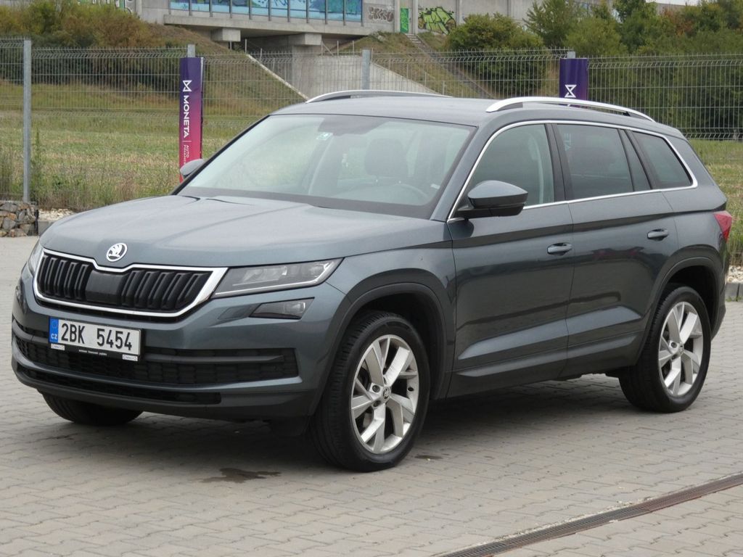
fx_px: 1996
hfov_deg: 21.1
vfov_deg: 15.9
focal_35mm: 93
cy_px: 278
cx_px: 372
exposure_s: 1/80
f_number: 5.6
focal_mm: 16.6
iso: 250
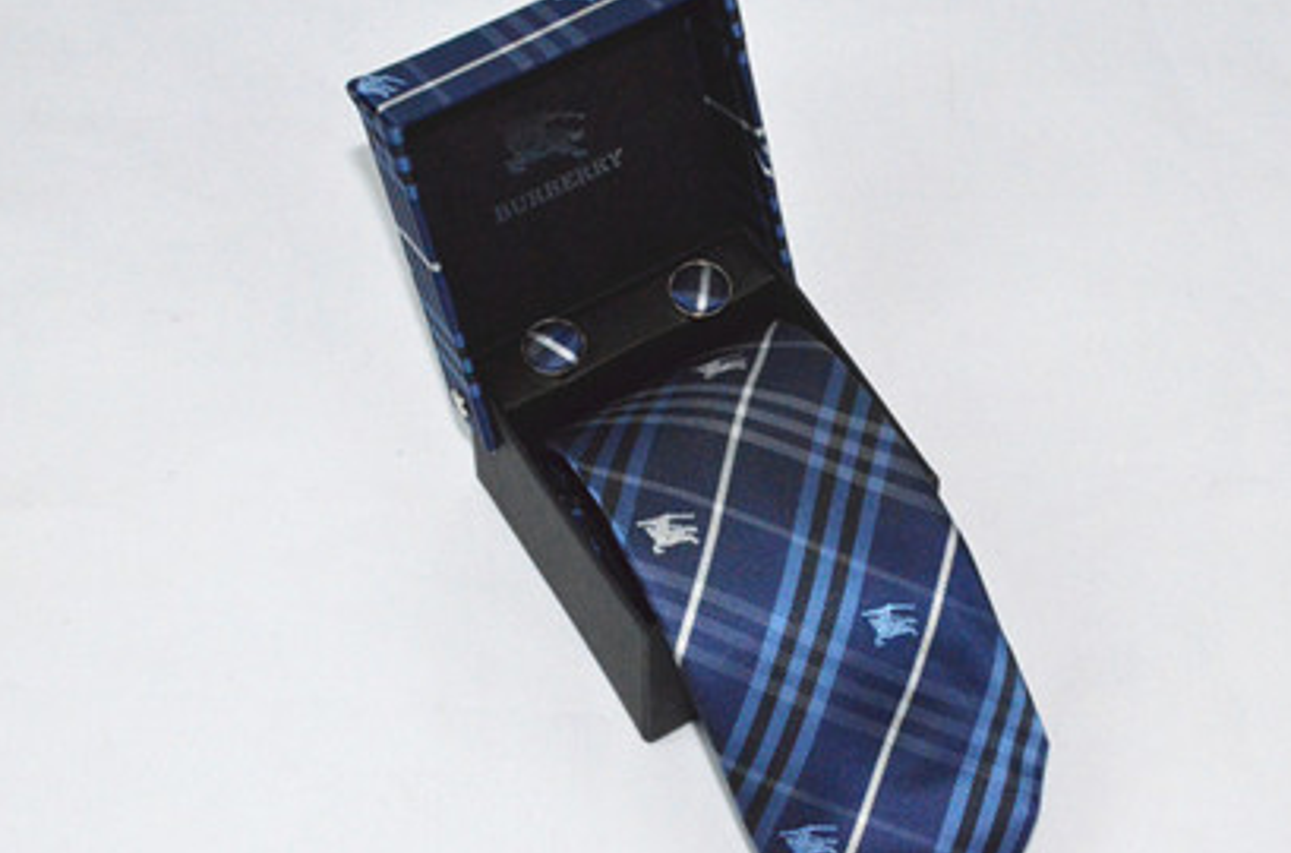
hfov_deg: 23.2
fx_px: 3146
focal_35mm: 88
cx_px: 729
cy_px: 439
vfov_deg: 15.4
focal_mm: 48
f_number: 29
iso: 6400
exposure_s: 1/250
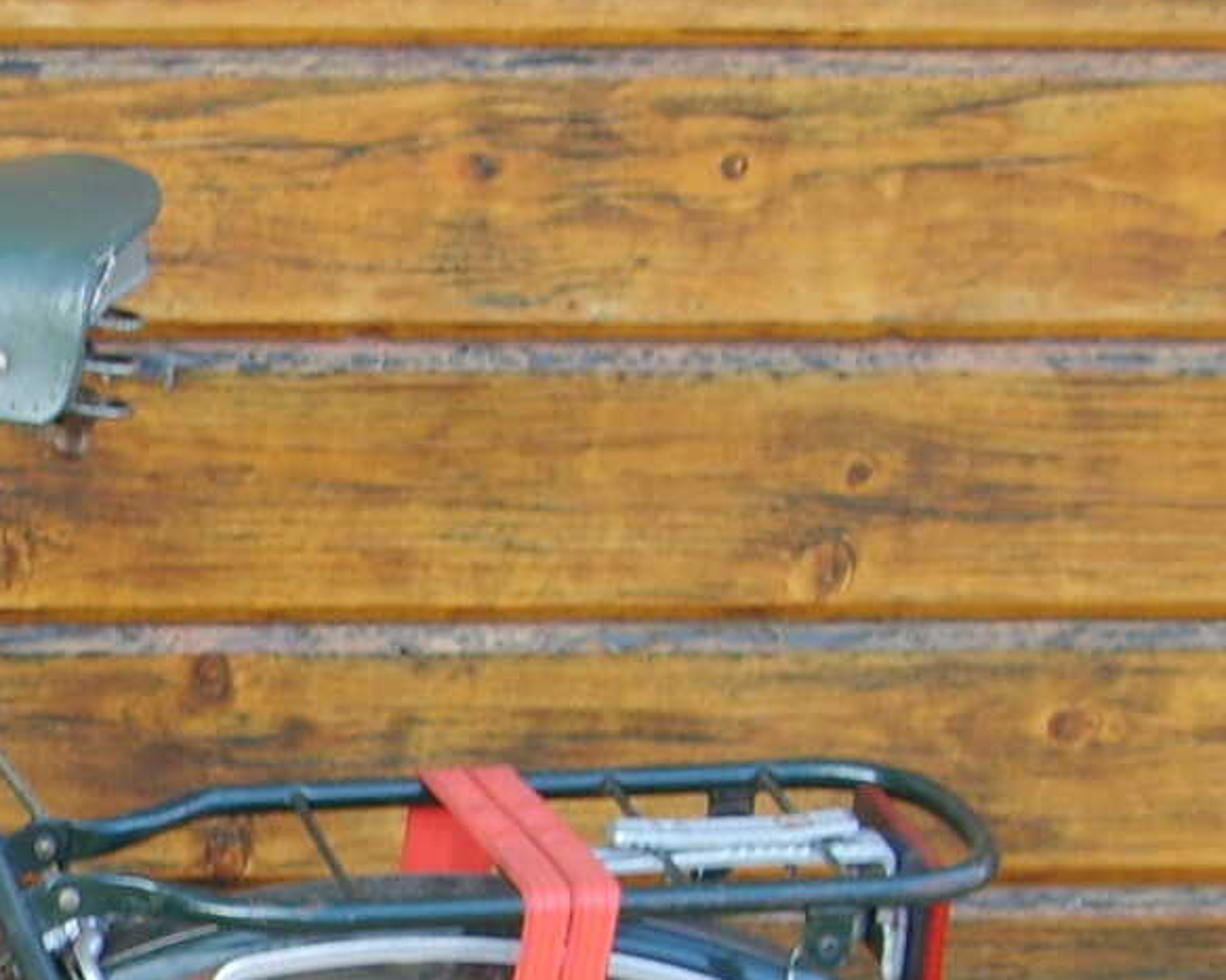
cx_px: -776
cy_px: 1213
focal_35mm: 144
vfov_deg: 10.5
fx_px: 5223
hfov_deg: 12.5
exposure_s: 1/45
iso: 50
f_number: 3
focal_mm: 7.2
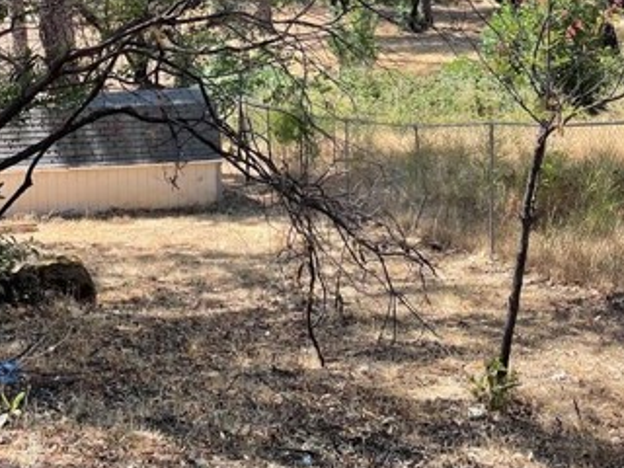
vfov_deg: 26.7
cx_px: 187
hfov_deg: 36.3
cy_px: 14
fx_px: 937
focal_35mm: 52
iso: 32
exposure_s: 1/716
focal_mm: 4.2
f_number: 1.6
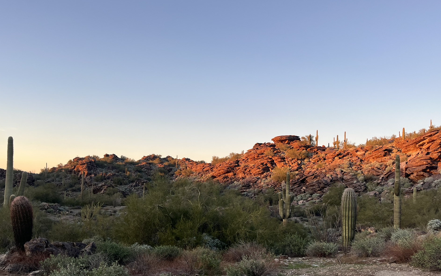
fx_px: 361
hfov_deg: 62.9
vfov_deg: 41.7
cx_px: 221
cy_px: 162
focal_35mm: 30
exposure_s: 1/437
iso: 50
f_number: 1.6
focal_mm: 5.1
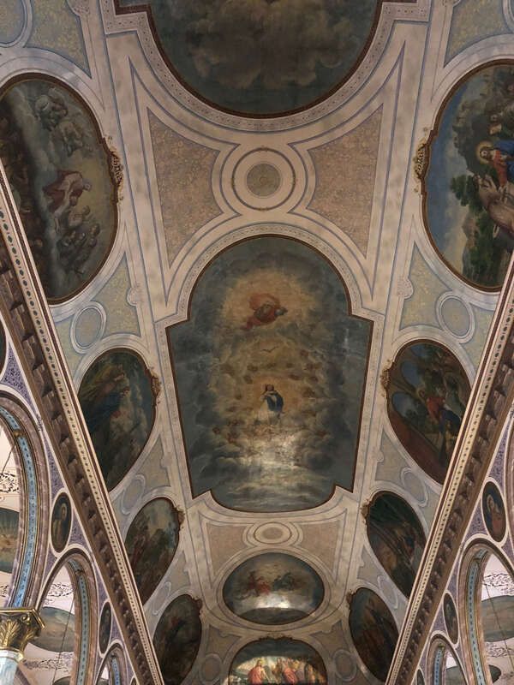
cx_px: 257
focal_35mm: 28
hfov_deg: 49.7
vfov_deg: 63.4
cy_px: 342
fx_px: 554
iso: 125
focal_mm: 4
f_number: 1.8
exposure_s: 1/4
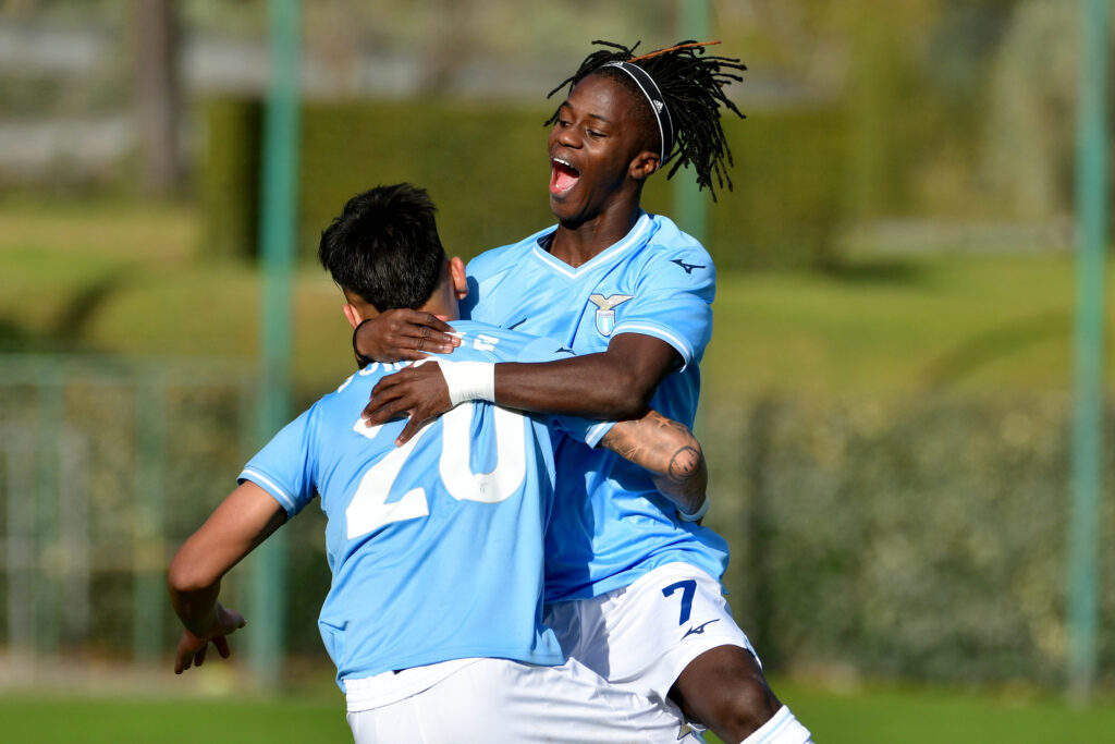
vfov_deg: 5.3
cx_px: 558
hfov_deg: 7.9
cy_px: 372
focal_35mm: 260
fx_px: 8053
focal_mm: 260
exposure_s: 1/4000
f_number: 4
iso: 320
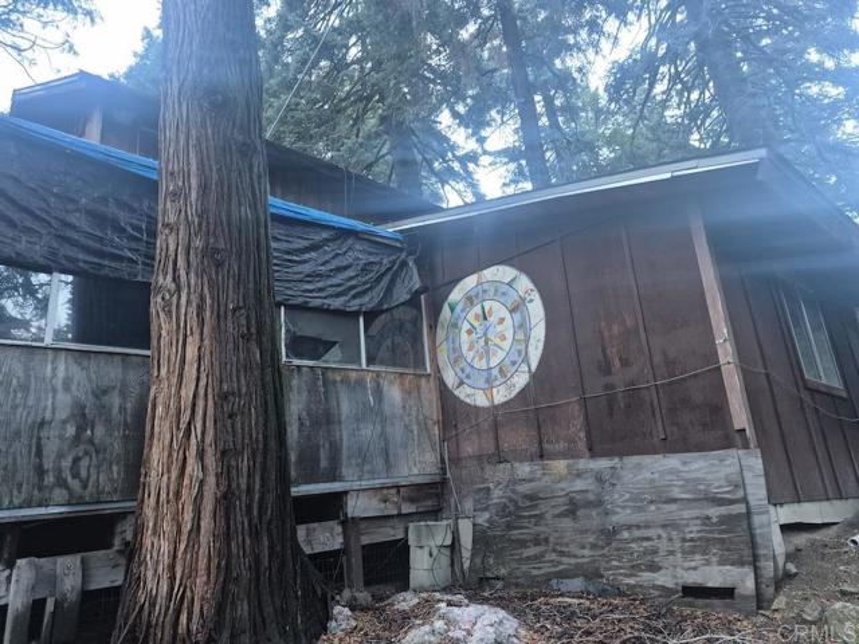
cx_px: 430
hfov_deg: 73.9
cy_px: 322
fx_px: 571
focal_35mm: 23
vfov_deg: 58.9
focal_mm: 5.4
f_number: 1.8
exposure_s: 1/120
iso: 800
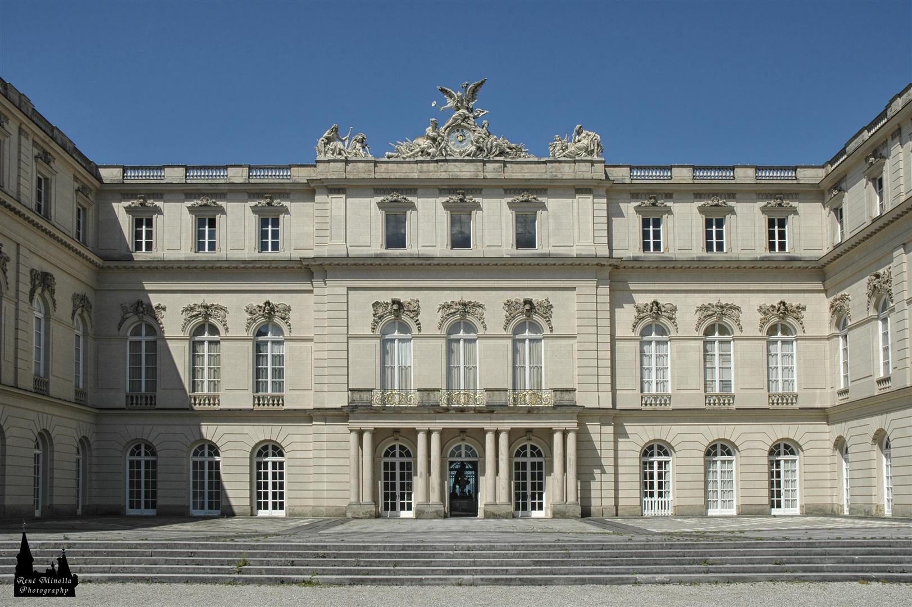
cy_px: 304
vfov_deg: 36.8
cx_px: 456
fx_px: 911
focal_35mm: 36
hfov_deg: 53.2
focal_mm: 24
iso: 200
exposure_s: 1/500
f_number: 11
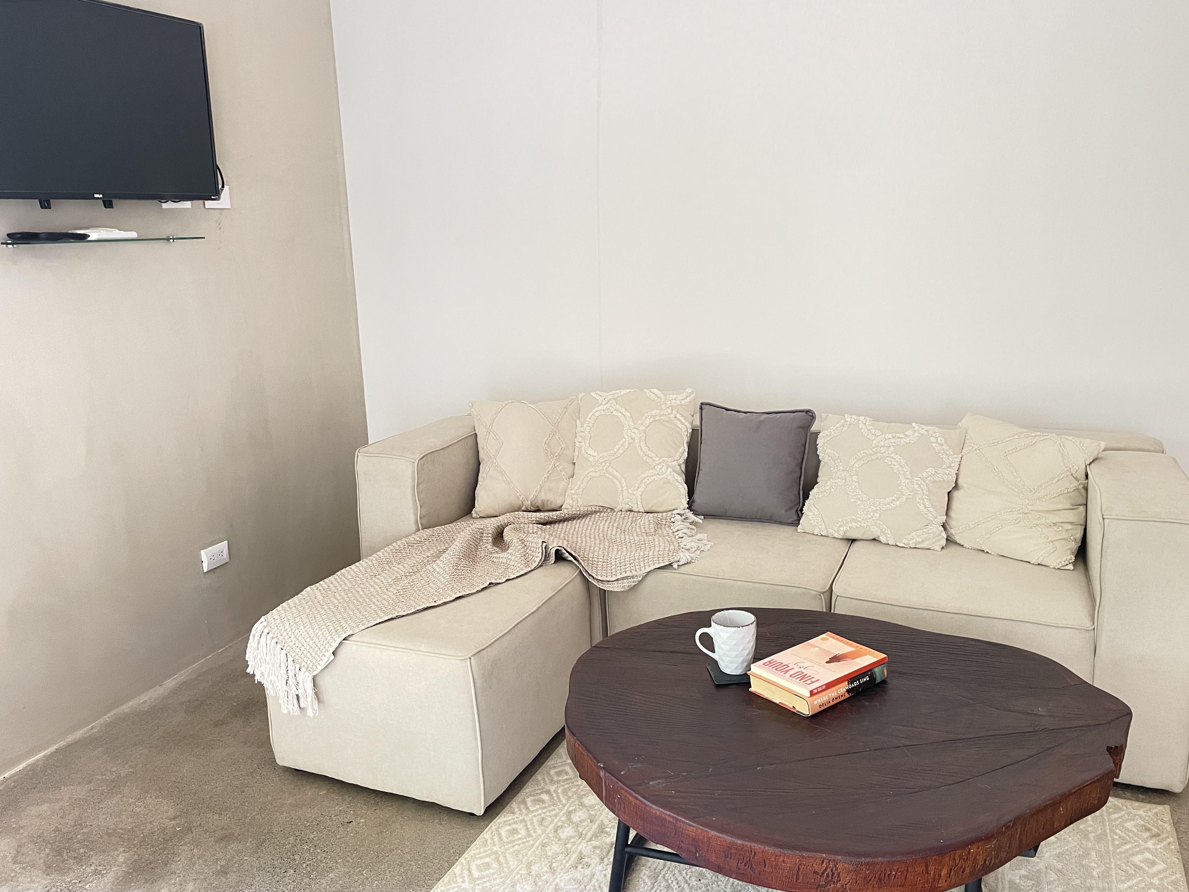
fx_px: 962
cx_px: 621
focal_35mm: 28
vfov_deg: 49.7
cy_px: 424
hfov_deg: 63.4
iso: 320
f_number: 1.6
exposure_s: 1/60
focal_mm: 4.2
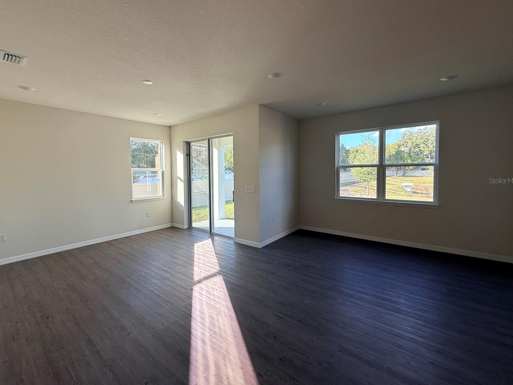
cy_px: 180
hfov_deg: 98.1
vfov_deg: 81.7
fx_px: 222
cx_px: 246
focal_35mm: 15
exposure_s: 1/203
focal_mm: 2.22
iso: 64
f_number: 2.2
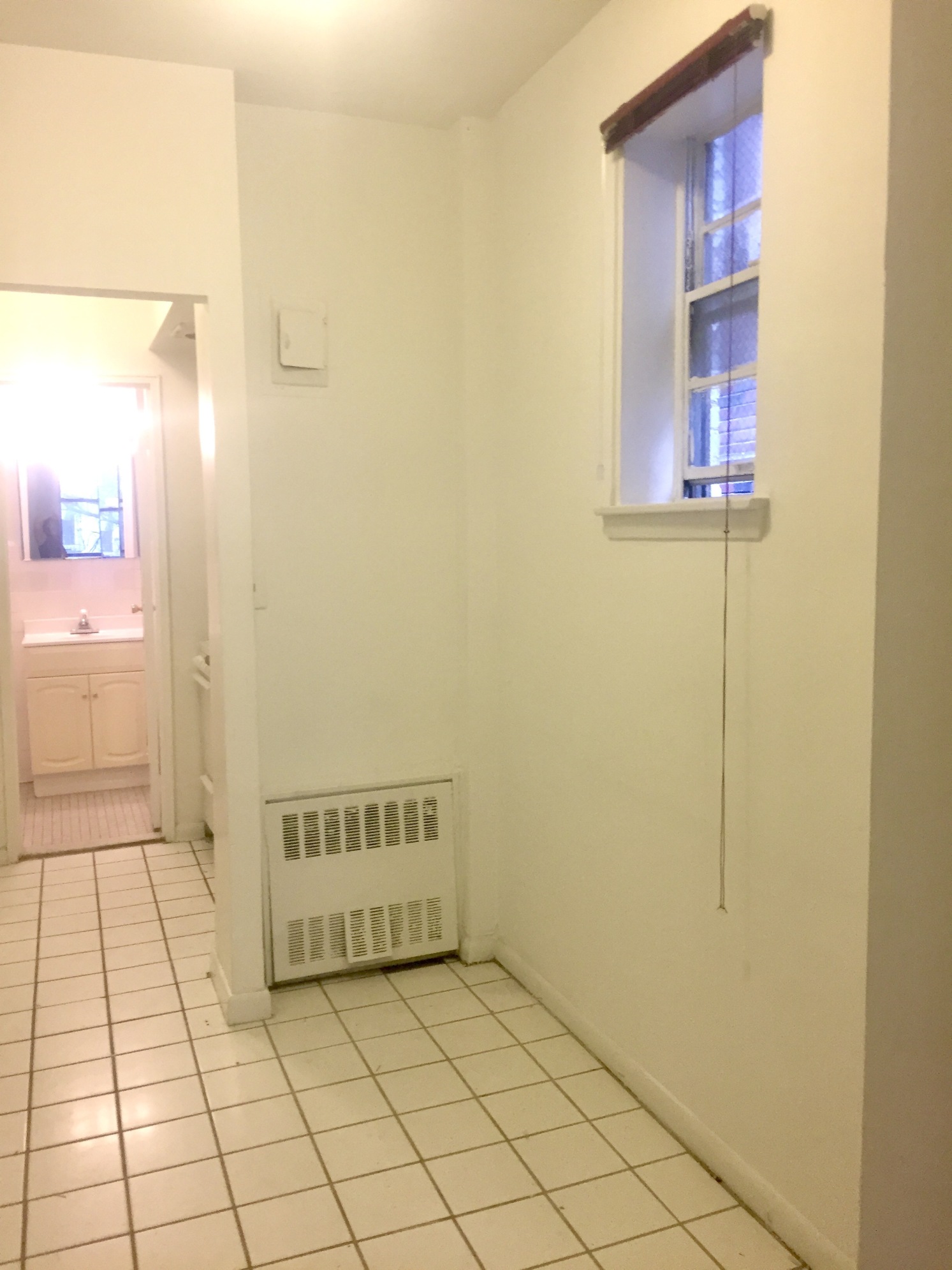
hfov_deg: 48.2
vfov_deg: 61.7
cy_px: 635
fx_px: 1064
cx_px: 476
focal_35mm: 29
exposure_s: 1/30
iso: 80
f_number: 2.2
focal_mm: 4.15
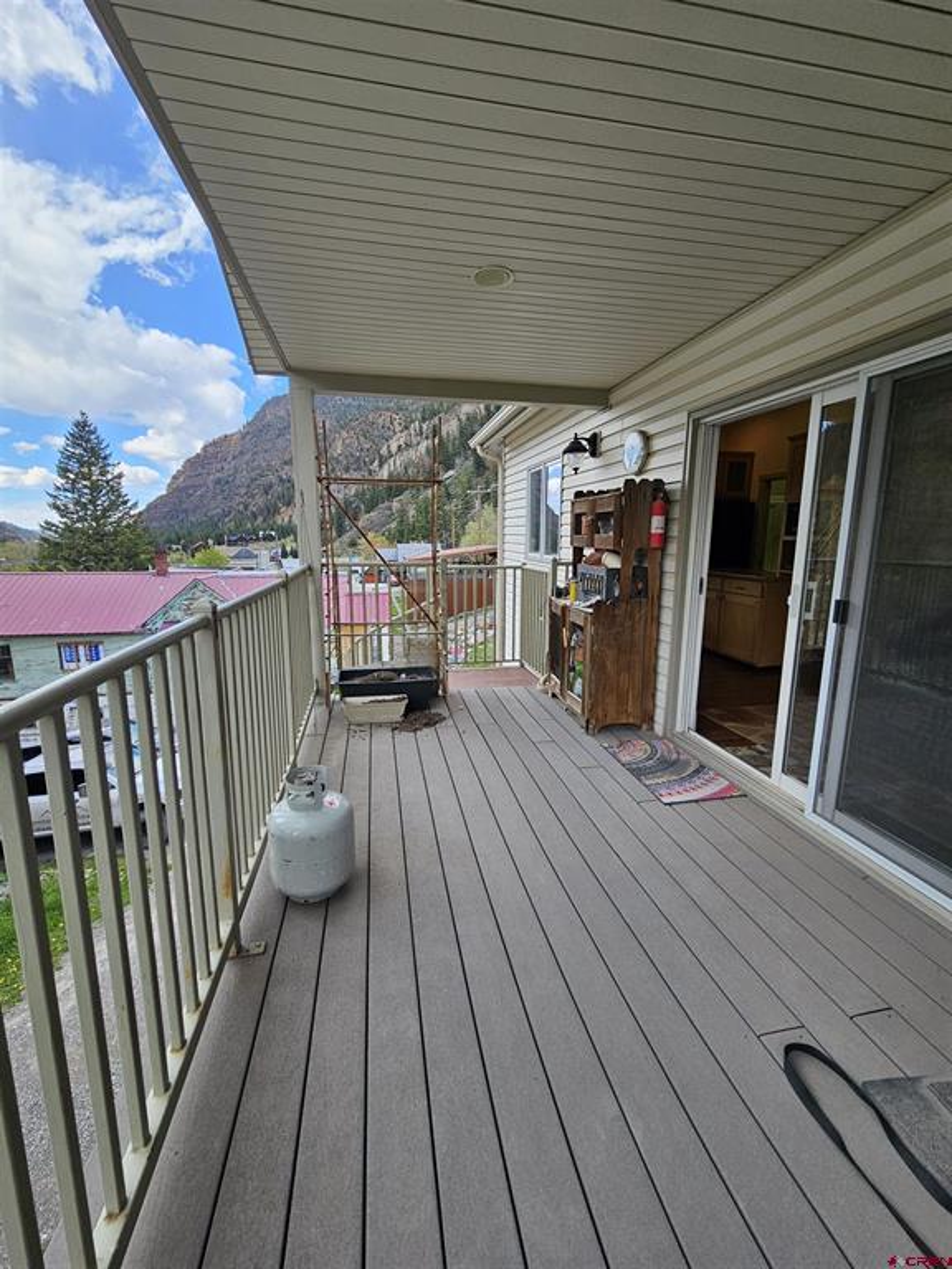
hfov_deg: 89.9
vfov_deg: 106.2
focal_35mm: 13
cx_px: 476
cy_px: 634
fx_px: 477
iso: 50
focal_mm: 2.2
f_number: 2.2
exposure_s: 1/456
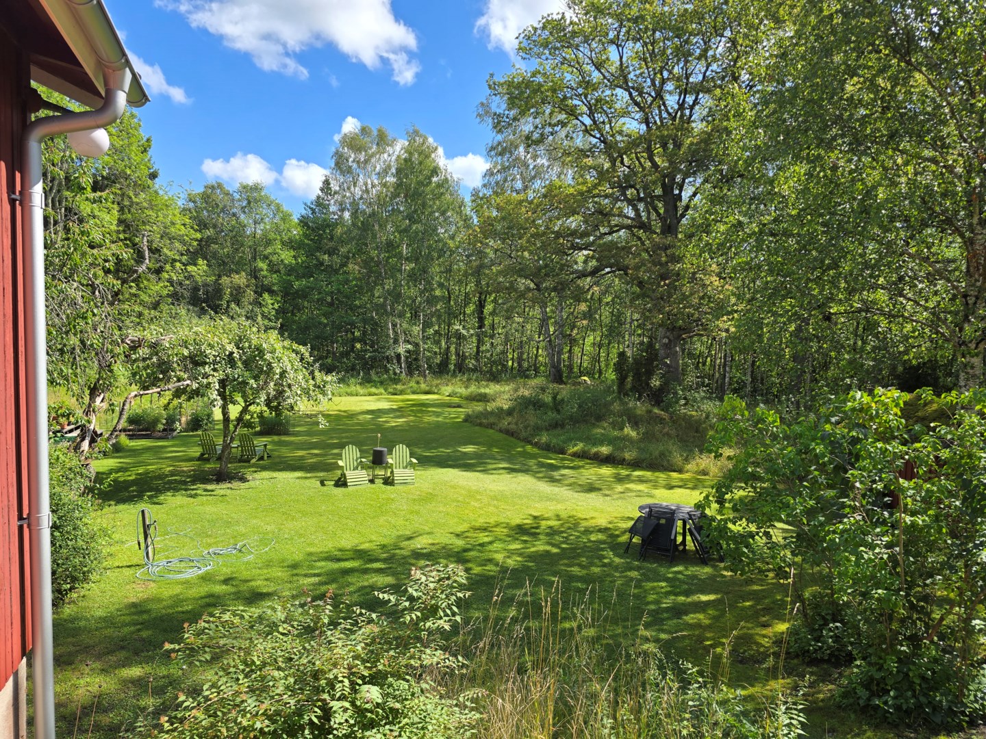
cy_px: 370
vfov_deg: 58.9
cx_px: 493
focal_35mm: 23
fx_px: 655
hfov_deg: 73.9
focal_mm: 6.3
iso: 12
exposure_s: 1/466
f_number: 1.7
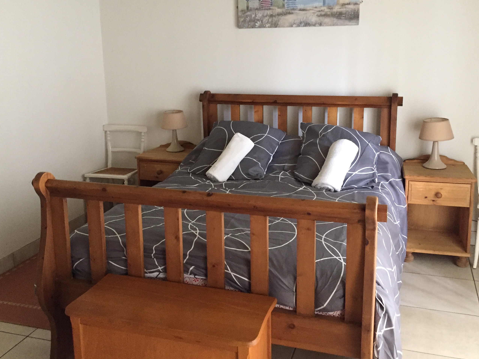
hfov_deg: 50.1
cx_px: 231
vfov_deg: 38.5
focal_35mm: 37
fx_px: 512
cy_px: 146
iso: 250
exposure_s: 1/25
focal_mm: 4.15
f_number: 2.2
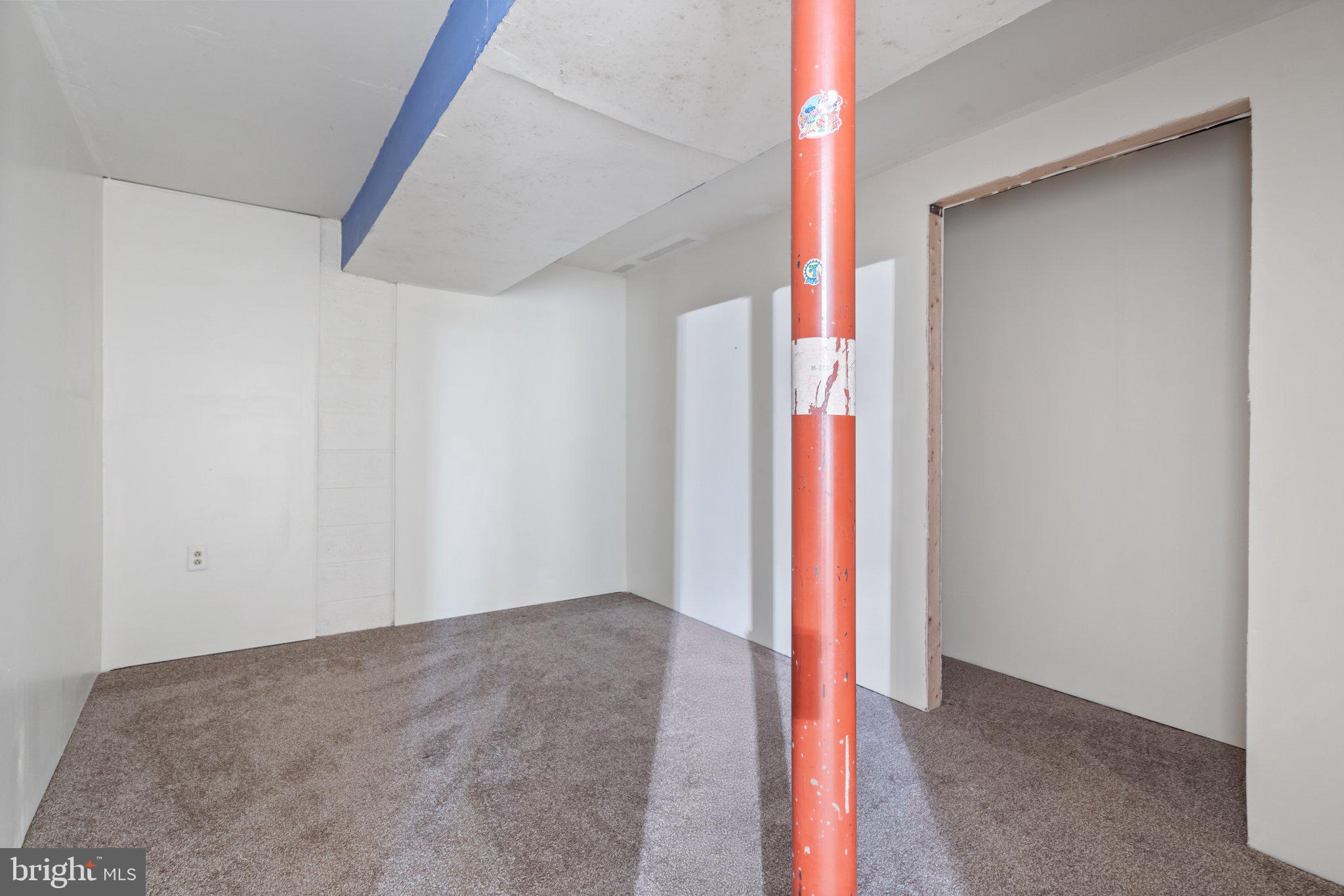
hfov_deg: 96.7
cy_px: 448
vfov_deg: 73.7
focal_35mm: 16
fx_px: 597
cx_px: 672
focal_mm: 16
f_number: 8
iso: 500
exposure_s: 30
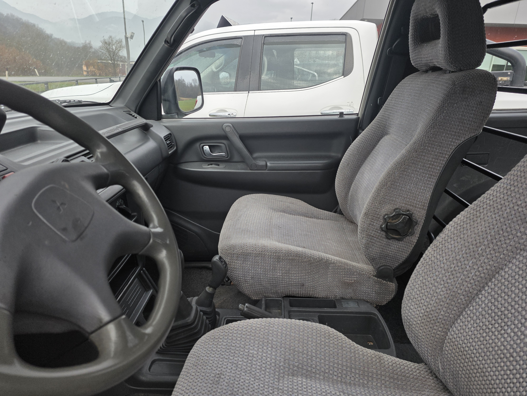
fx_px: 350
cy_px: 198
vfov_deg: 58.9
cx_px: 264
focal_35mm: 23
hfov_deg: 73.9
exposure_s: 1/359
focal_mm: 6.25
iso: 64
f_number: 1.7
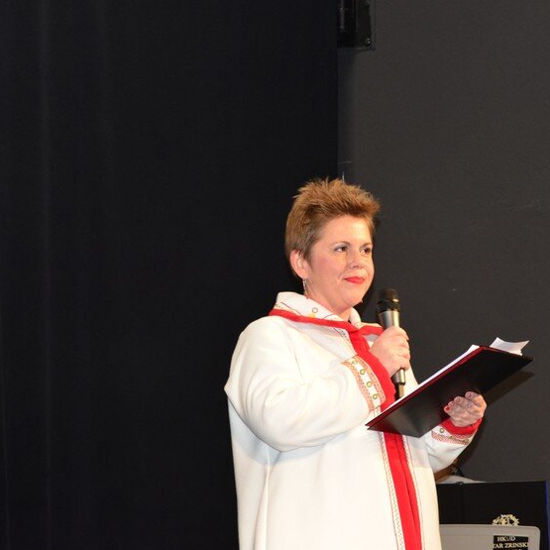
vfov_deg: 12.1
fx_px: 2589
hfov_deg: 12.1
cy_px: 275
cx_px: 332
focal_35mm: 144
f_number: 8
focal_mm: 112
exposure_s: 1/60
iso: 3200
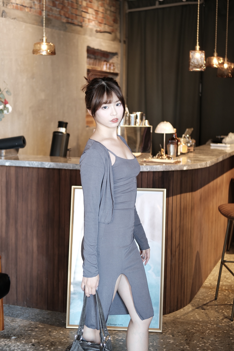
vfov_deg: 37.5
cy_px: 176
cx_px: 117
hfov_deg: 25.5
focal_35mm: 53
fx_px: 517
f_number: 2
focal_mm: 35
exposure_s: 1/34
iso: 400
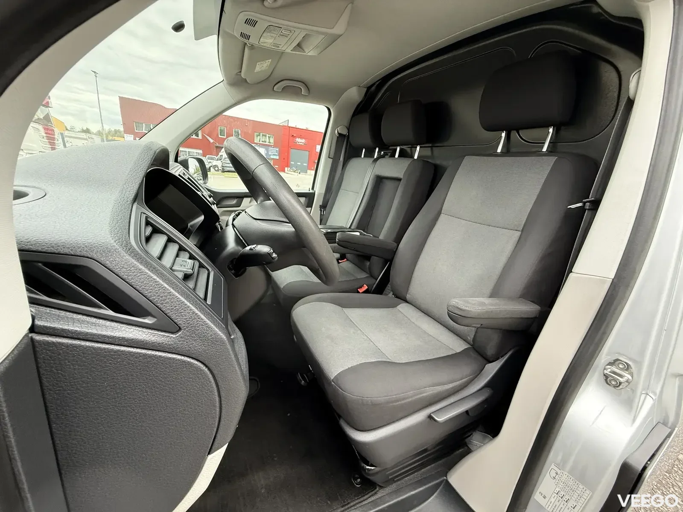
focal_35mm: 14
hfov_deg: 102.1
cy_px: 256
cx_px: 342
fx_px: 276
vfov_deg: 85.7
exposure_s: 1/99
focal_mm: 2.22
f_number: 2.2
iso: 320
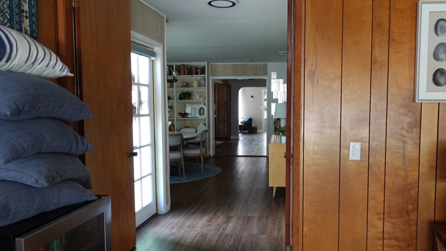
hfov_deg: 65.8
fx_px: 343
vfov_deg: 40.1
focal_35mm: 29
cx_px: 252
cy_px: 132
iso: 125
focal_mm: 9.4
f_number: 2.5
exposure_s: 1/30
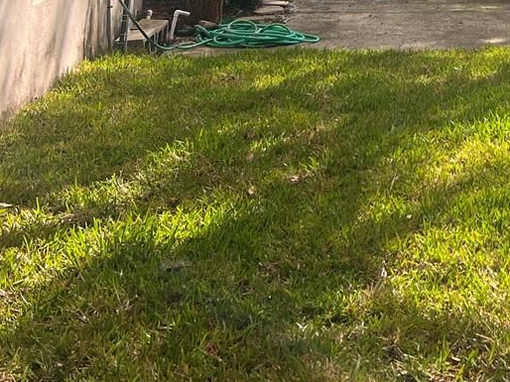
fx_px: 1193
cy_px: -160
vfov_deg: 16.8
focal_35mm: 81
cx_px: 645
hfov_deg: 21.9
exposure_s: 1/1934
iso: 50
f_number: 1.5
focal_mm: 5.7
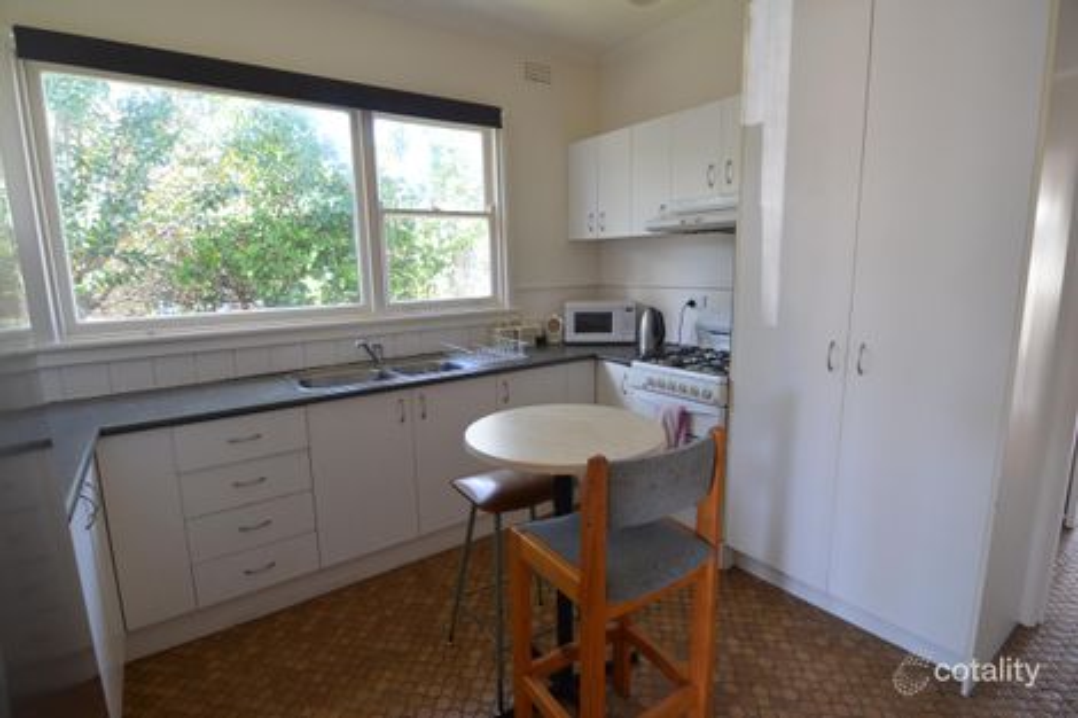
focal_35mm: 17
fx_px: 516
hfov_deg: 92.5
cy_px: 359
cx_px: 539
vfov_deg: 69.6
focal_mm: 11.5
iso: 720
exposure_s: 1/60
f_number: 4
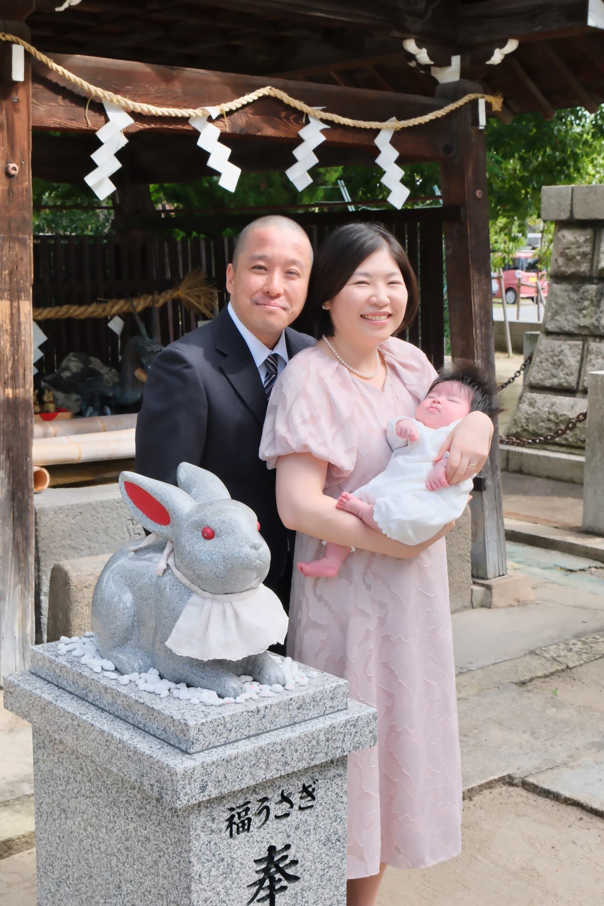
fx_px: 1283
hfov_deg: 26.5
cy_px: 453
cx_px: 302
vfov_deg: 38.9
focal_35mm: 51
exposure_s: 1/200
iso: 800
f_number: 10
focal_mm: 34.2
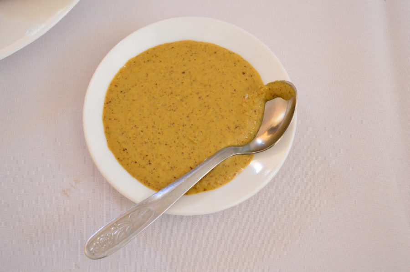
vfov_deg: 23.7
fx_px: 648
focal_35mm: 57
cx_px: 205
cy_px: 136
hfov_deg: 35.1
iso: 3600
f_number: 5
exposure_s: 1/60
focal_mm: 38
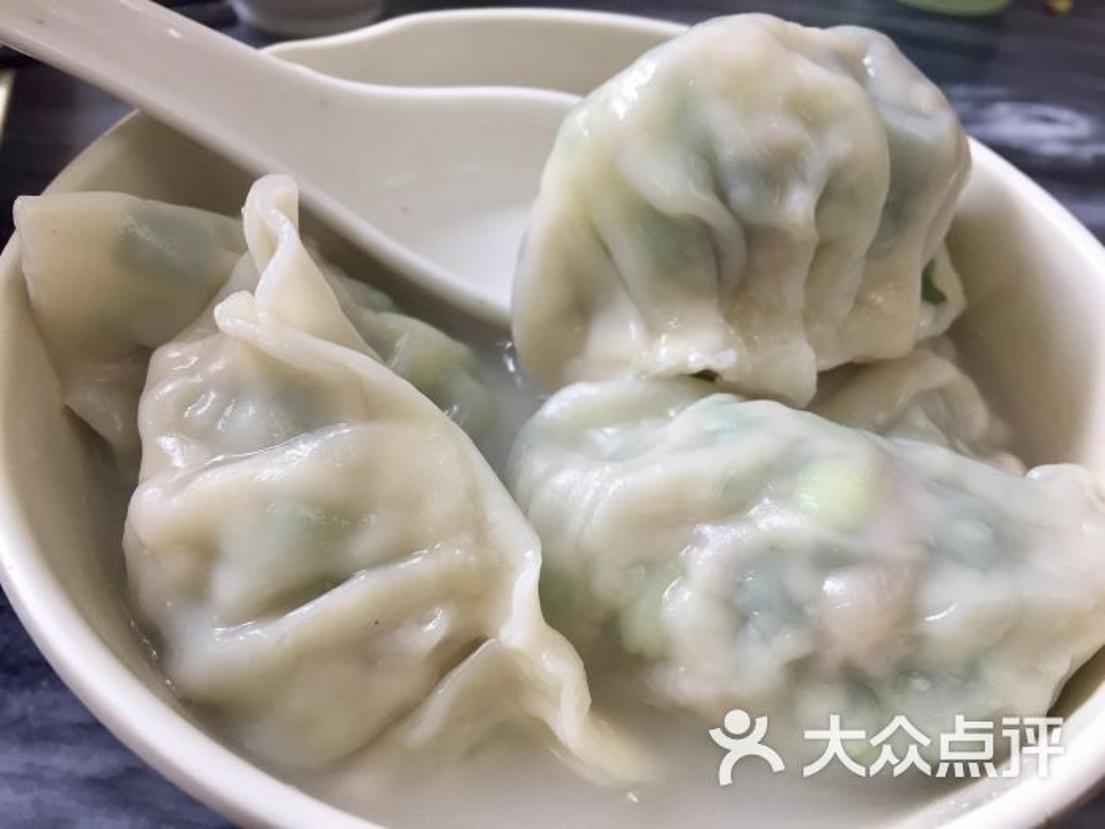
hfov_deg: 61.7
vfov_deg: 48.2
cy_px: 414
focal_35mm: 29
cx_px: 552
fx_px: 926
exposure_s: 1/33
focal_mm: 4.15
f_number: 2.2
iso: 40
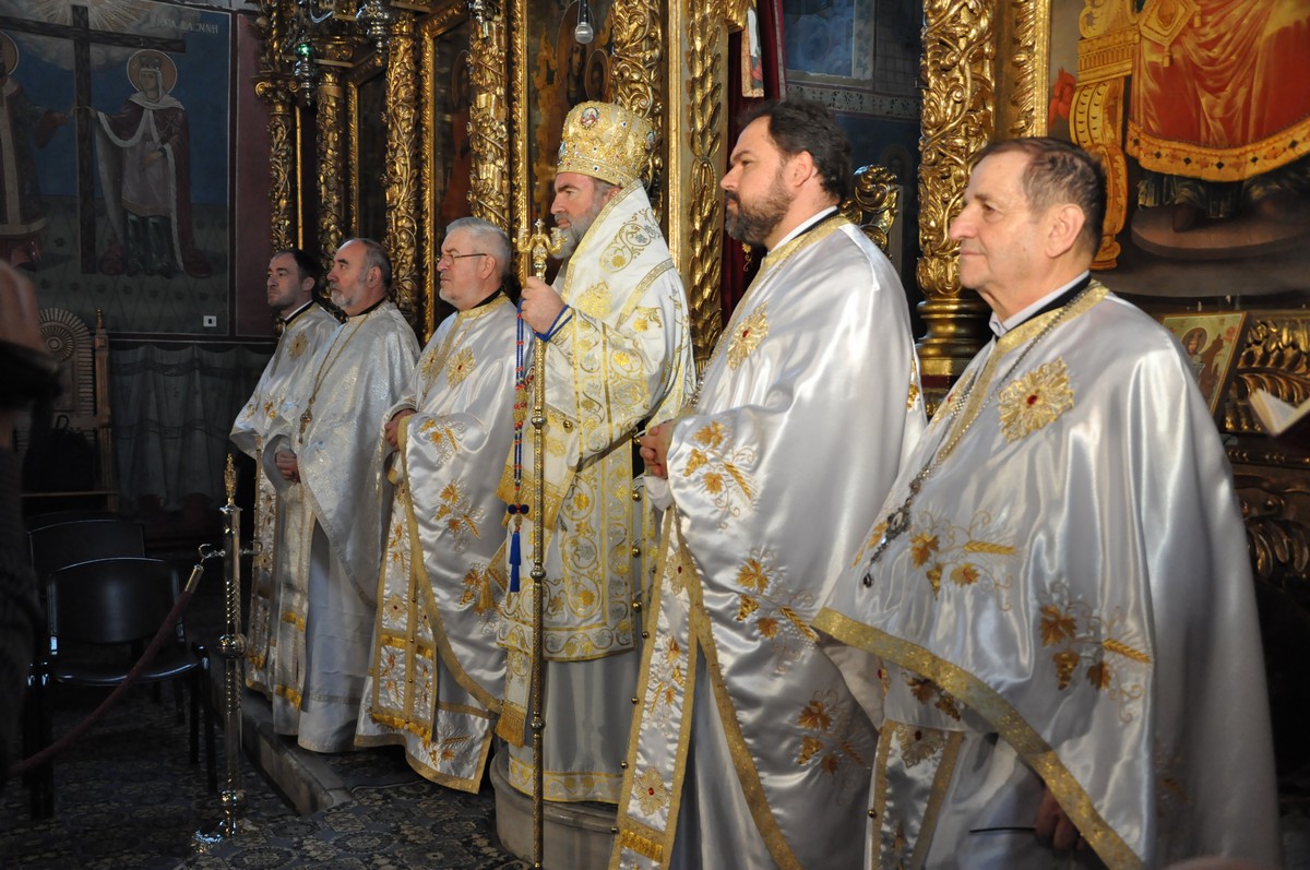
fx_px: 1363
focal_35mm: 38
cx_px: 655
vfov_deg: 35.4
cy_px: 435
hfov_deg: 51.3
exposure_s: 1/200
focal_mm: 25
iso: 1600
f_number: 4
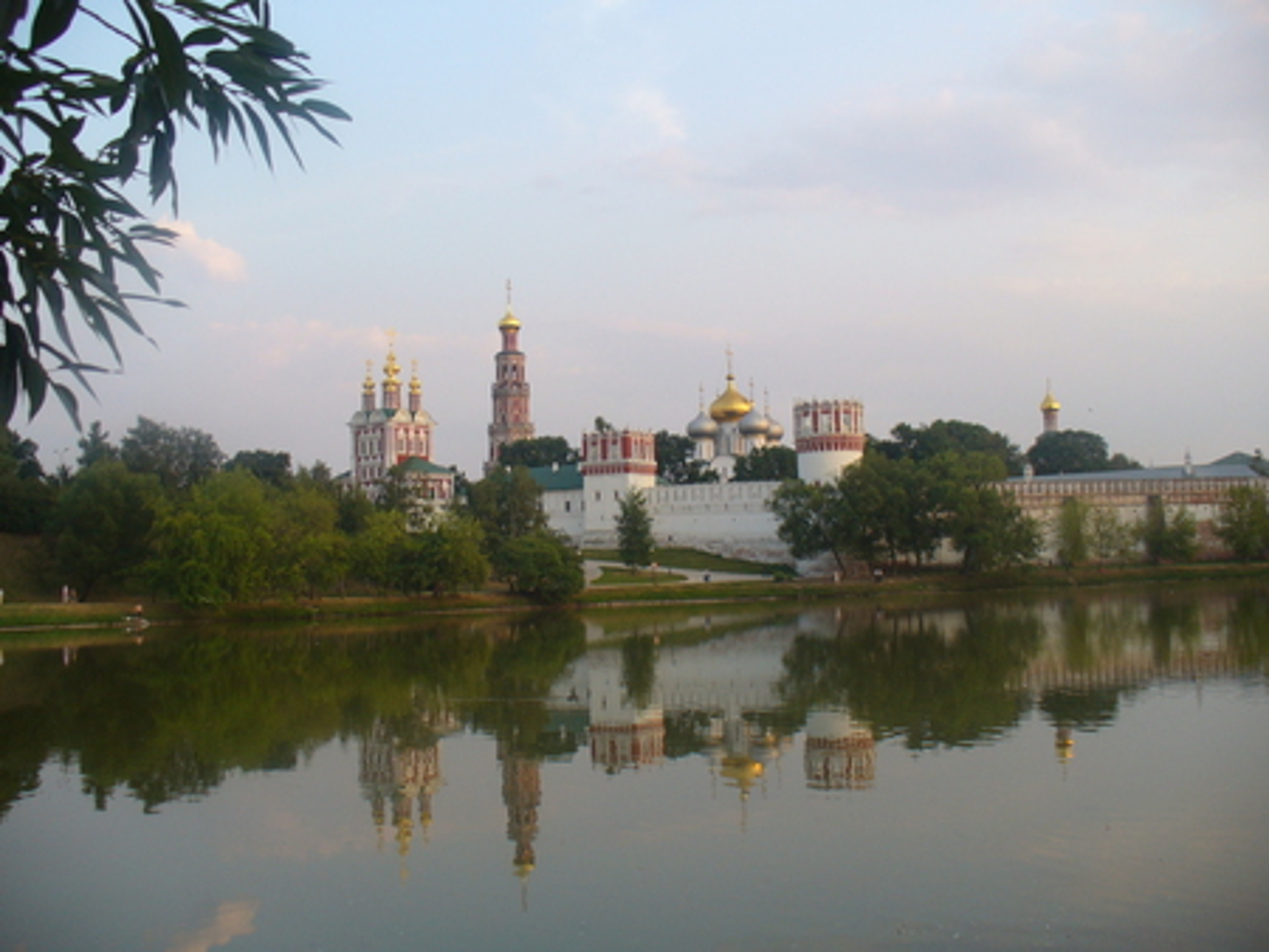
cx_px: 634
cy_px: 476
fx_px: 1357
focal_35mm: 37
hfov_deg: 50.1
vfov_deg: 38.7
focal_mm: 6.1
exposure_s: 1/160
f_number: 2.8
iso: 80
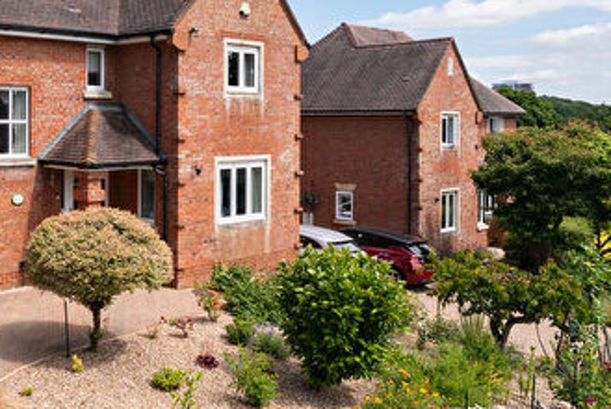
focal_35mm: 35
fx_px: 596
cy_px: 236
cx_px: -2
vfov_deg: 37.8
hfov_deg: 45.6
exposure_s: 1/1600
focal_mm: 16.5
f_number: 7.1
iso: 800
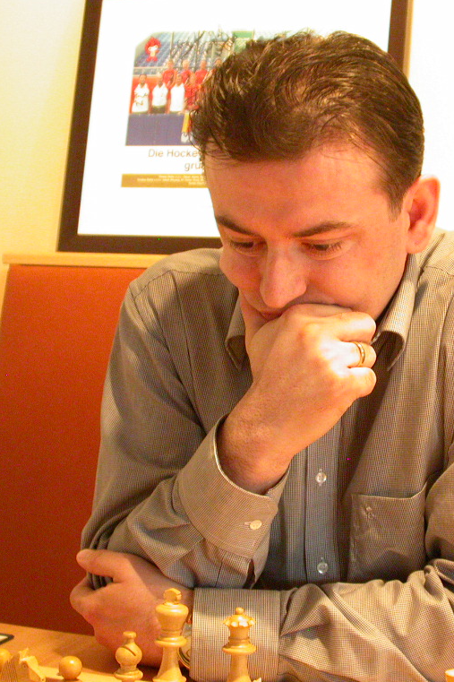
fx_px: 1325
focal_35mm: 70
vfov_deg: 28.8
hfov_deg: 19.3
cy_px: 341
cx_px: 333
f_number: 2.9
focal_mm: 10.4
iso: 400
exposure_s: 1/23.2
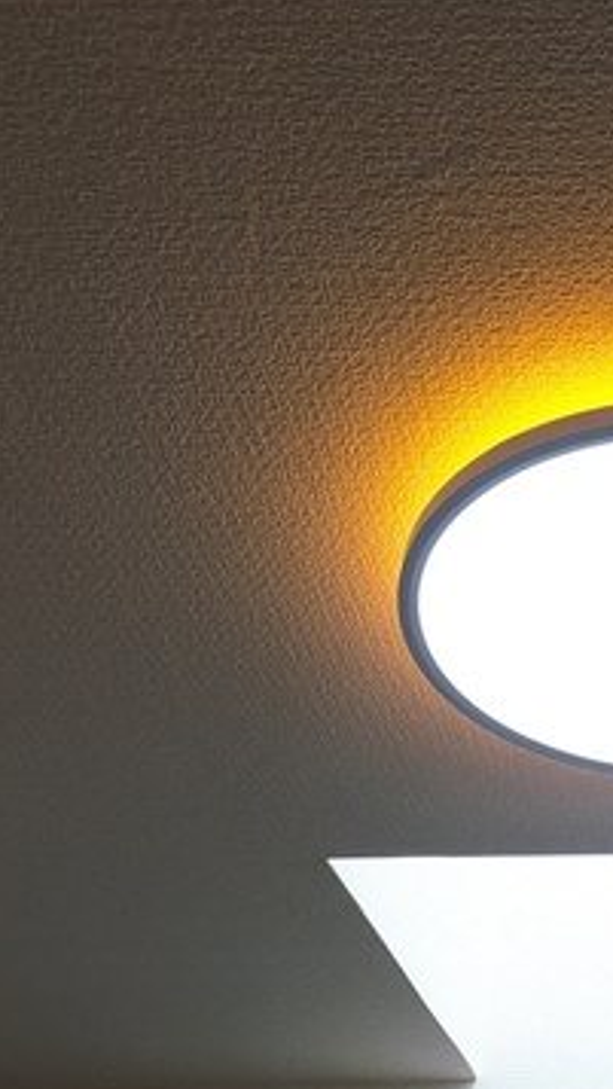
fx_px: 1184
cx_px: 701
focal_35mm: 41
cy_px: 622
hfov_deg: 26.4
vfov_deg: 49.2
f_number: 2.2
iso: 128
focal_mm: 1.83
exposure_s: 1/120
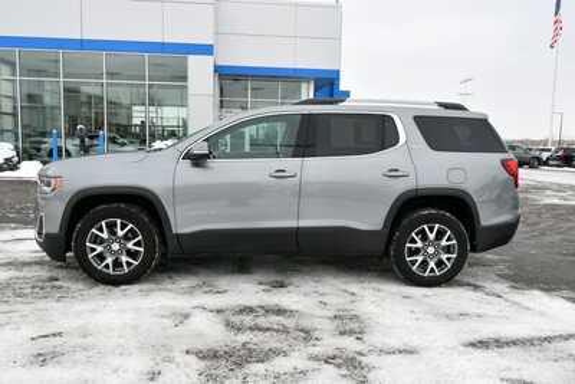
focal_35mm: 30
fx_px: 479
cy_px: 192
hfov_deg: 61.9
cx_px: 288
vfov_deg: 43.6
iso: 160
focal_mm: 20
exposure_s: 1/250
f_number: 8
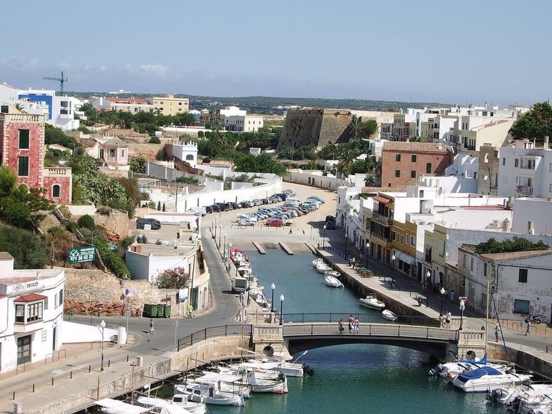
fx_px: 1180
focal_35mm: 74
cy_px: 207
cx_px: 276
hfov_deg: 26.3
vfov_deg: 19.9
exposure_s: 1/250
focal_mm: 12.2
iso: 50
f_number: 6.2
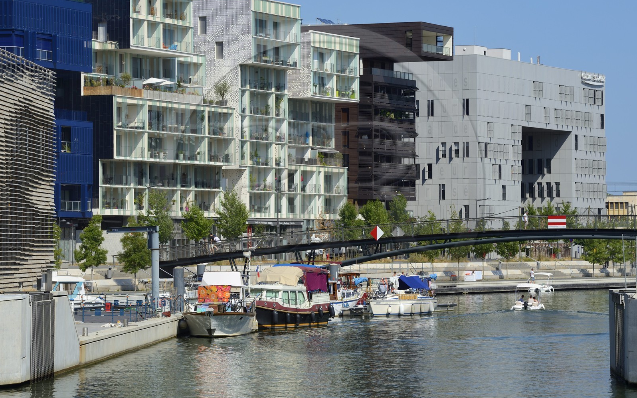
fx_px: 2483
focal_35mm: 143
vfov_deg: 9.2
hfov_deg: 14.6
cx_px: 318
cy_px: 189
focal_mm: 140
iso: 200
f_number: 11
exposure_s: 1/320
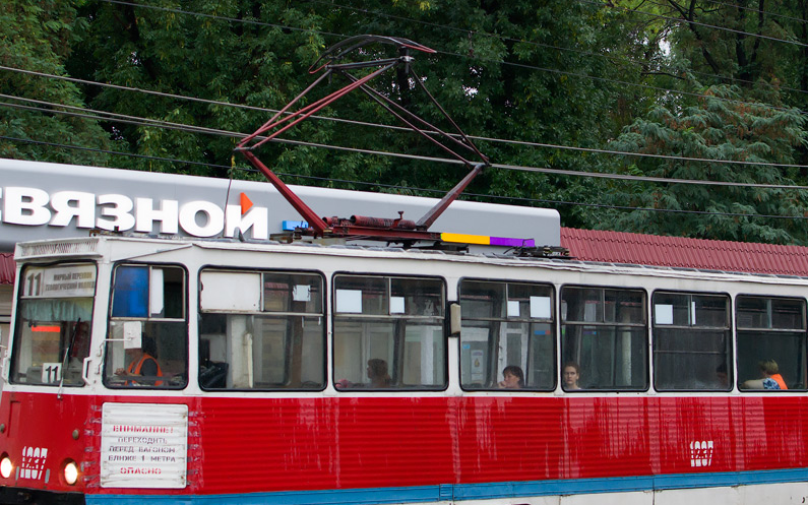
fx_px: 1779
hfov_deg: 25.6
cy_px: 218
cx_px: 455
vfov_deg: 16.2
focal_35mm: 81
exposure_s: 1/250
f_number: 4
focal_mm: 35
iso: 800
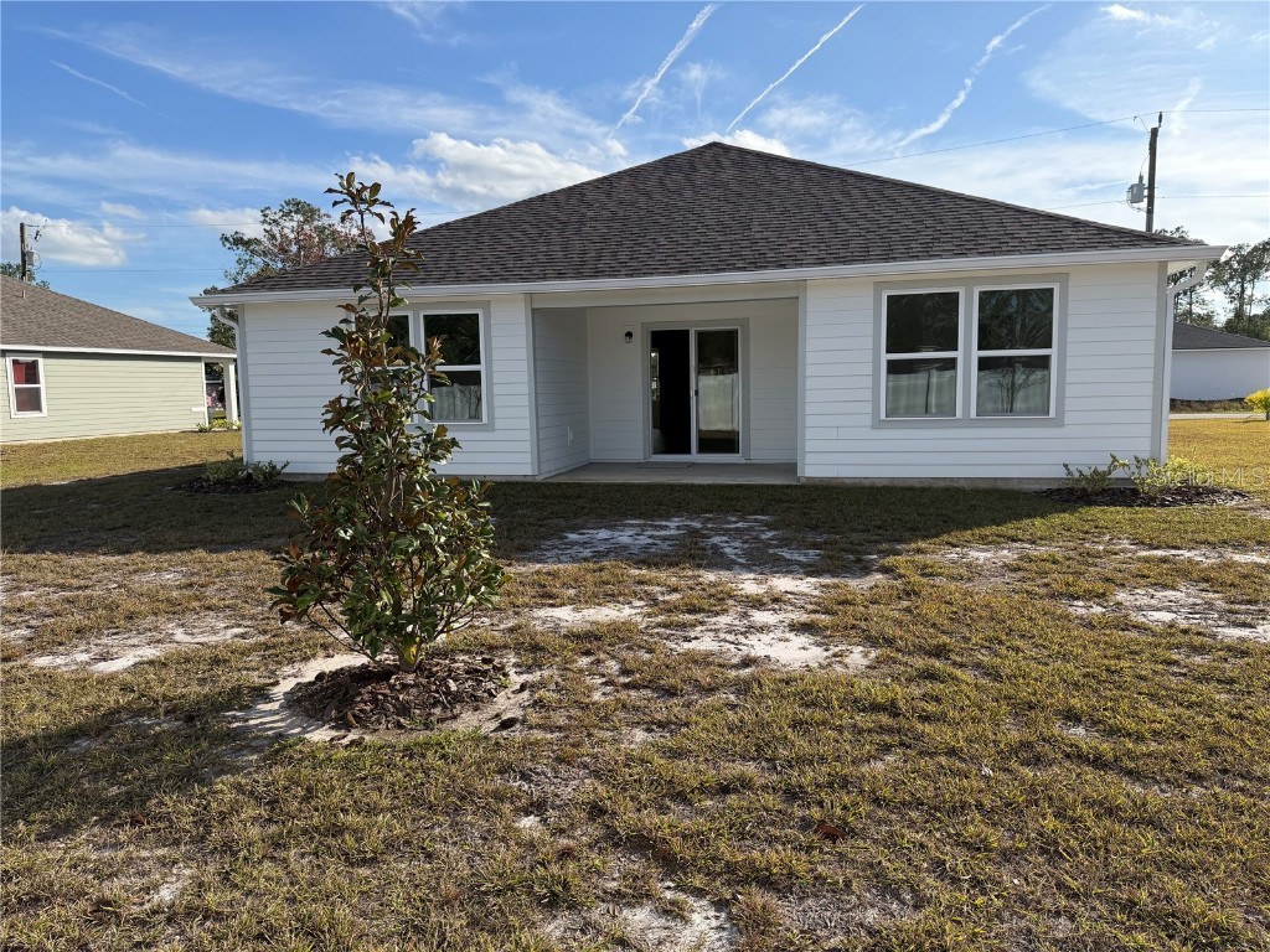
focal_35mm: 24
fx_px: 881
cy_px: 476
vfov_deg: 56.8
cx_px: 635
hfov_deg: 71.6
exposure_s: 1/5319
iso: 100
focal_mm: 6.76
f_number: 1.78
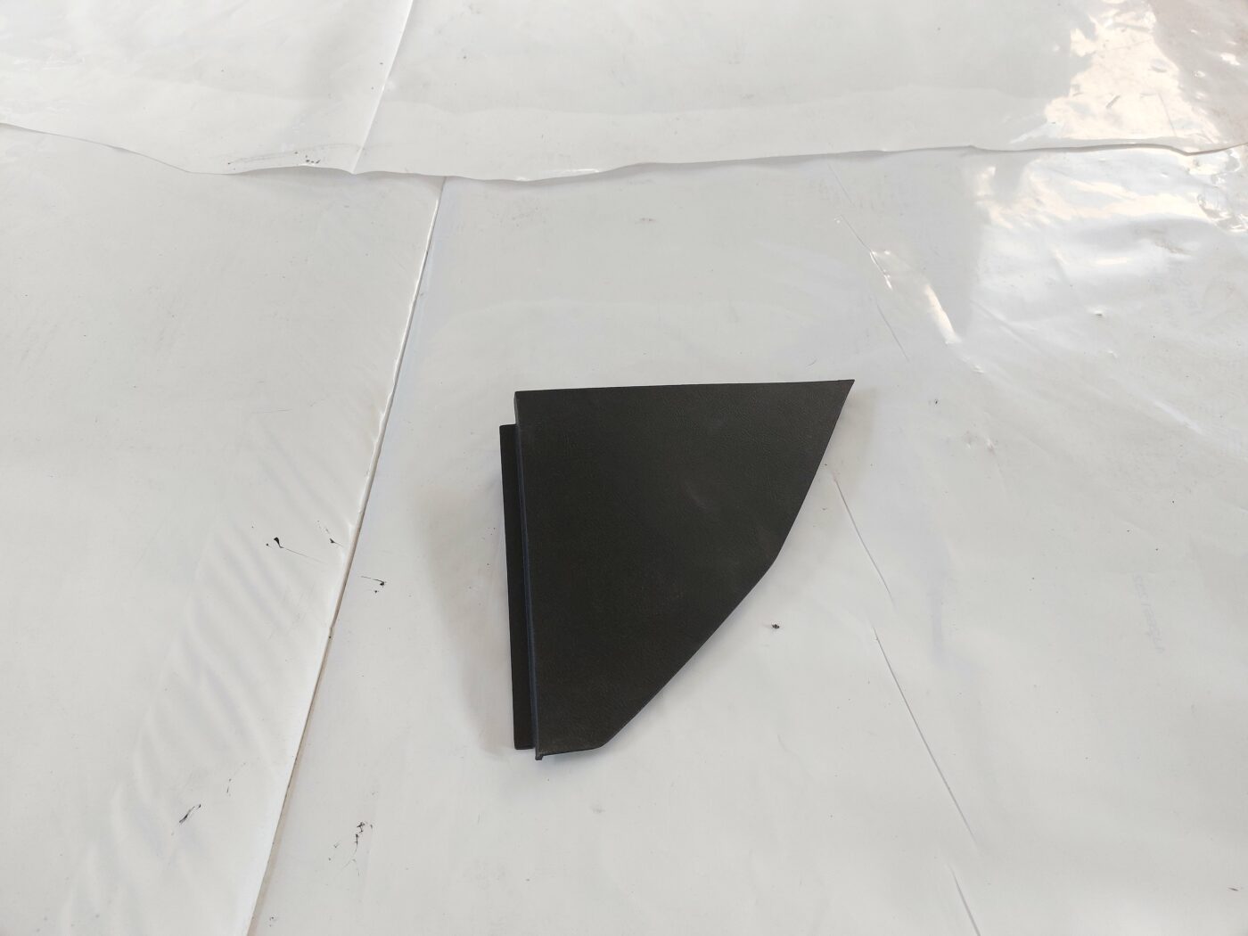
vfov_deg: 54.9
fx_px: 901
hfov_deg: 69.4
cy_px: 468
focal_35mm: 25
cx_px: 624
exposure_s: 1/100
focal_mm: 5.23
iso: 125
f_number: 1.8
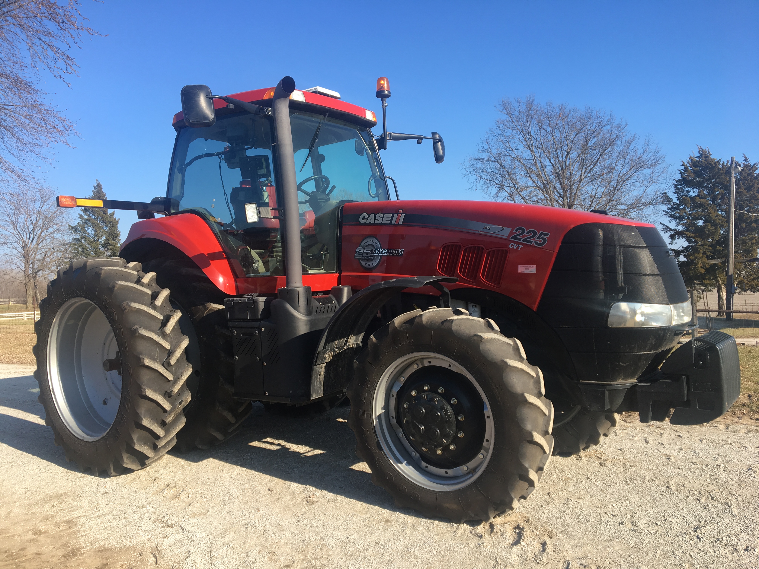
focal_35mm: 29
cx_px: 380
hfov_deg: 61.7
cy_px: 284
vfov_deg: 48.2
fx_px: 636
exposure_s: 1/801
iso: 25
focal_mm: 4.15
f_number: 2.2
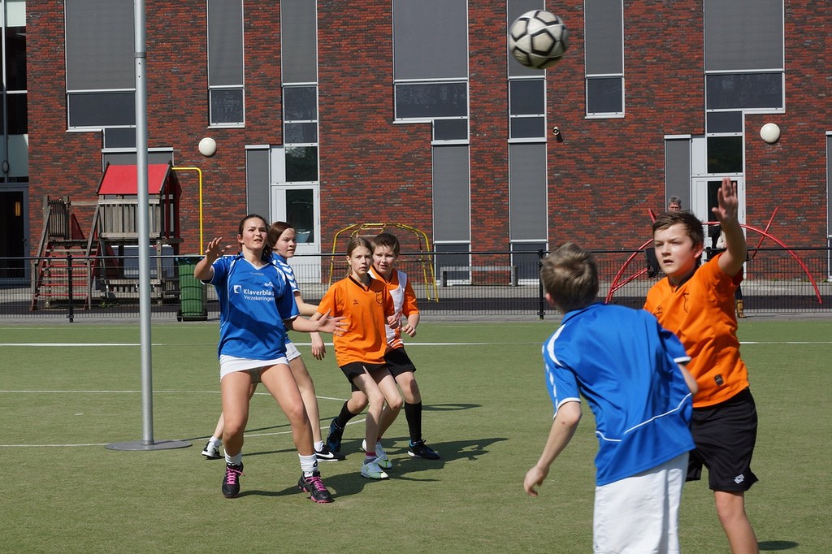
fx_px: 1733
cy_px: 277
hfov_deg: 27.0
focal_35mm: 75
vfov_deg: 18.2
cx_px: 416
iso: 100
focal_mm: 50
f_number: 8
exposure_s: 1/400
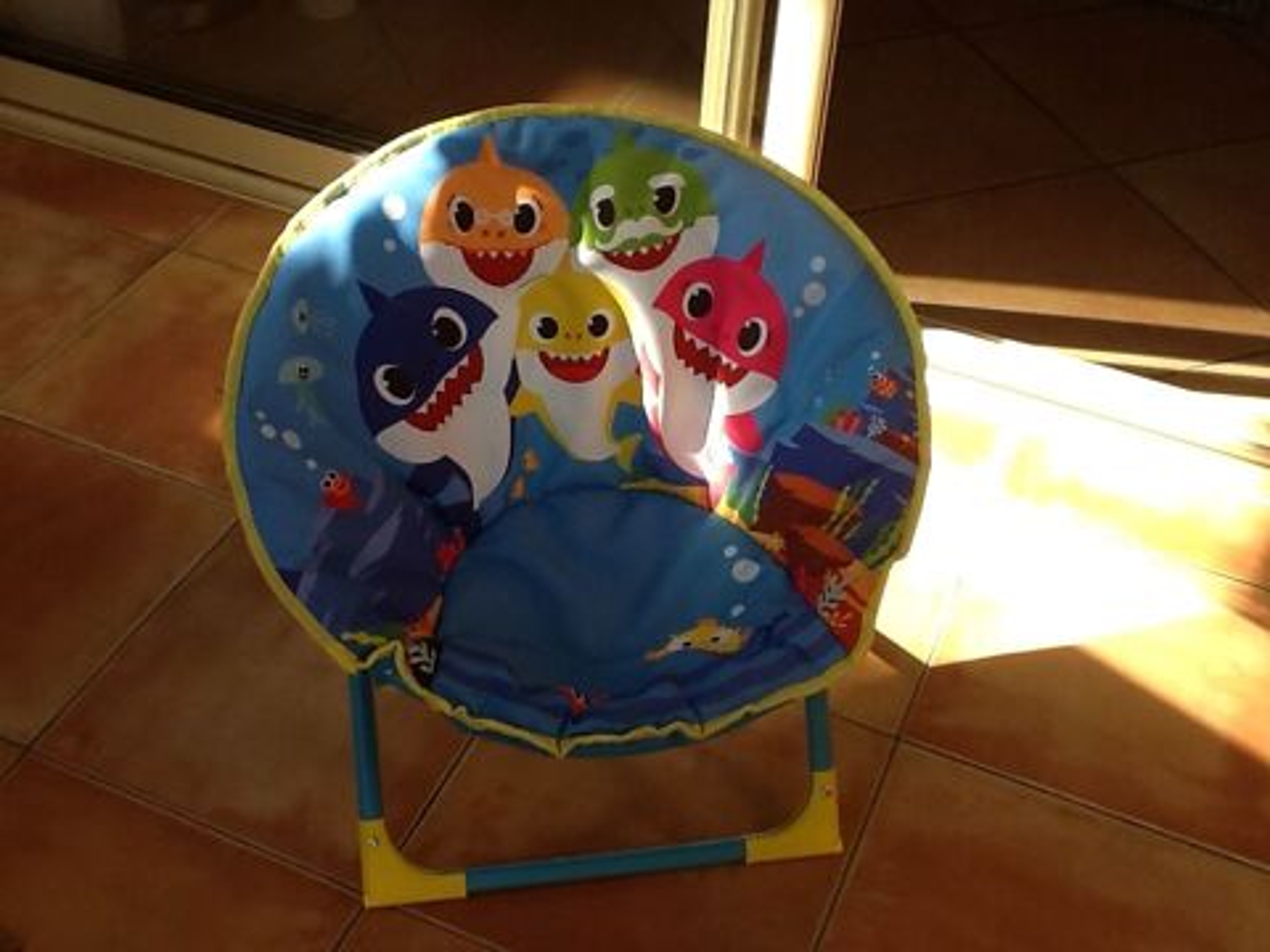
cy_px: 476
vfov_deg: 32.9
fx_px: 1614
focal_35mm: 44
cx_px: 635
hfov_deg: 42.9
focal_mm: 2.03
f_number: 2.4
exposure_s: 1/192
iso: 40
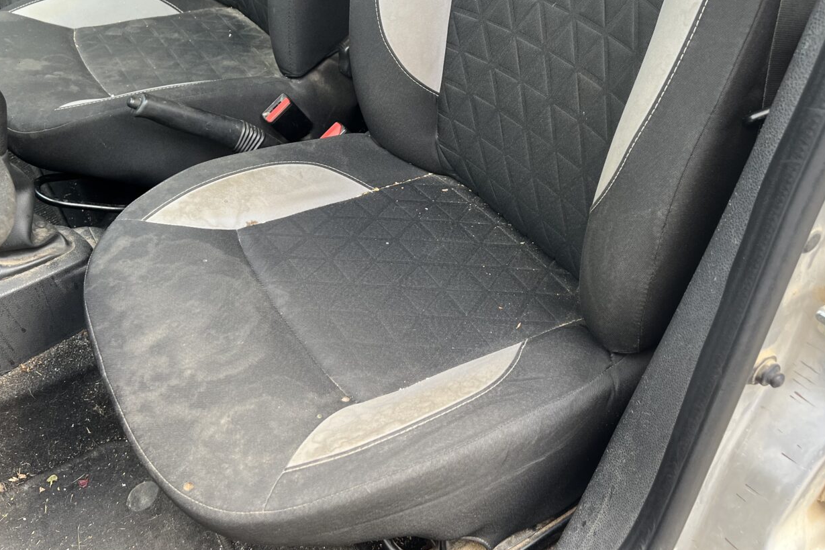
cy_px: 226
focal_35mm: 33
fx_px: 756
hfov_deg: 57.2
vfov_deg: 39.8
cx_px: 424
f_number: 1.5
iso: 100
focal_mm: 5.7
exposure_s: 1/121
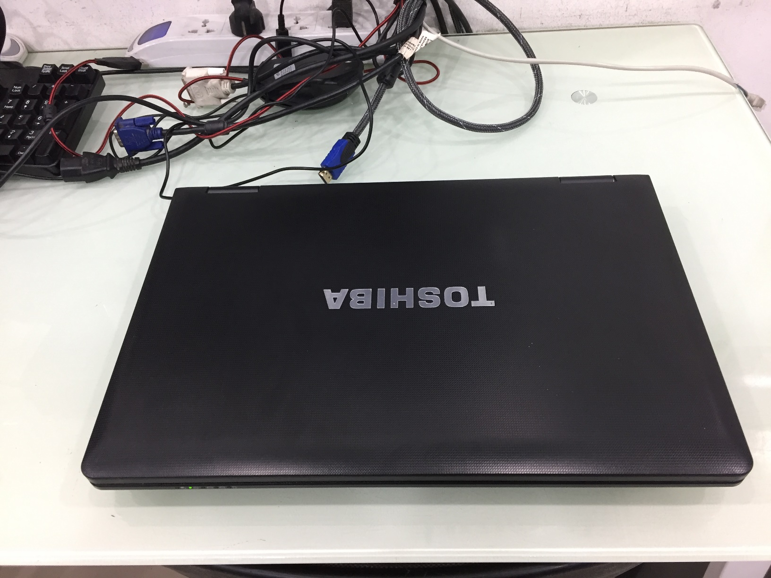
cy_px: 289
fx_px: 646
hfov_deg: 61.7
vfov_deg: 48.2
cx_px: 386
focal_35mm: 29
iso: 160
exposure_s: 1/33
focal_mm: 4.15
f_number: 2.2
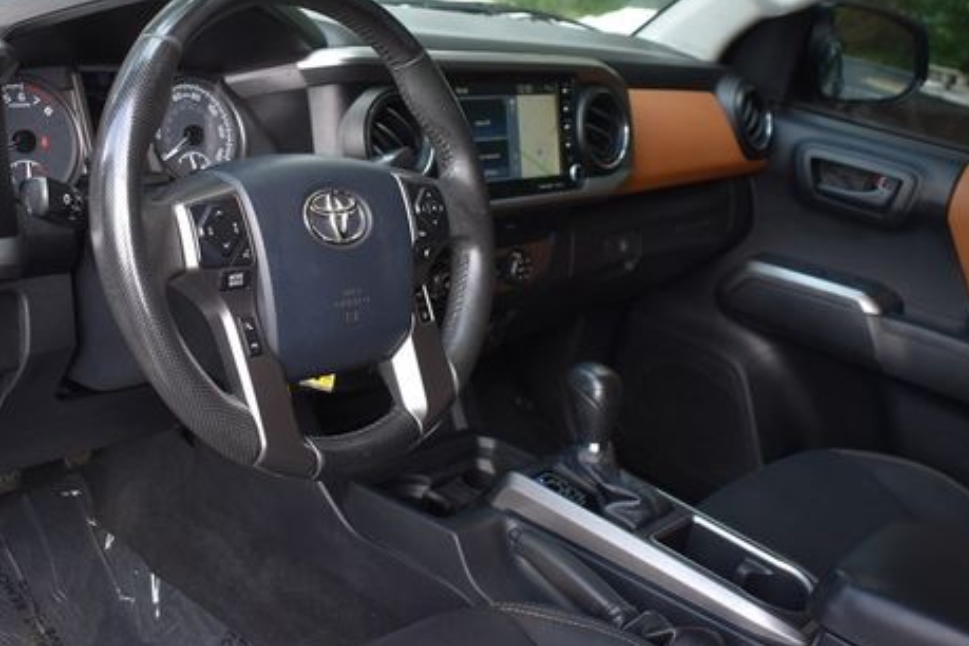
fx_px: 1238
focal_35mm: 46
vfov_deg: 29.0
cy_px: 206
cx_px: 388
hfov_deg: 42.5
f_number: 3.8
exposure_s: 1/250
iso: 640
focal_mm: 22
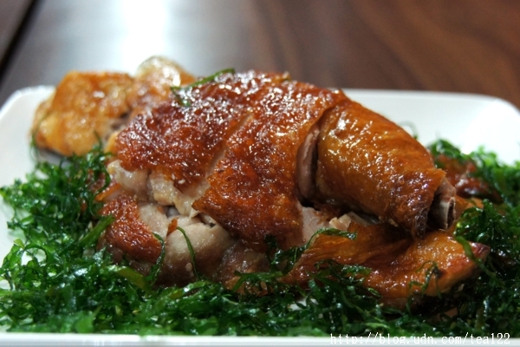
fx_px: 845
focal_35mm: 58
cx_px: 260
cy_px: 174
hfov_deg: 34.2
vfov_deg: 23.2
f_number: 5
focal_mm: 39
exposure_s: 1/25
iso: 1600
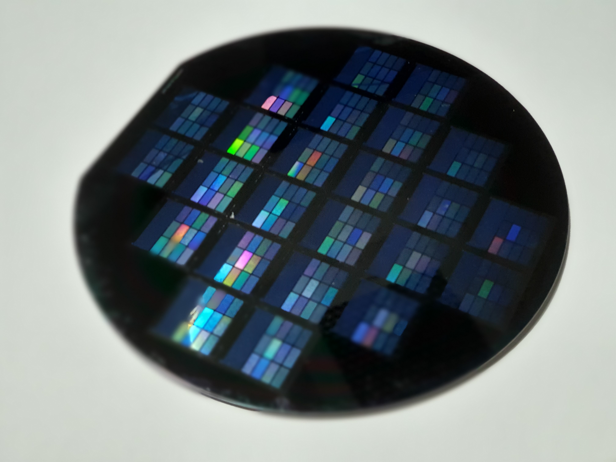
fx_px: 925
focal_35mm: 52
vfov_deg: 28.0
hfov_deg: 36.8
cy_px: 231
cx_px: 308
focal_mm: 6
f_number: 2.4
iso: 250
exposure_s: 1/60
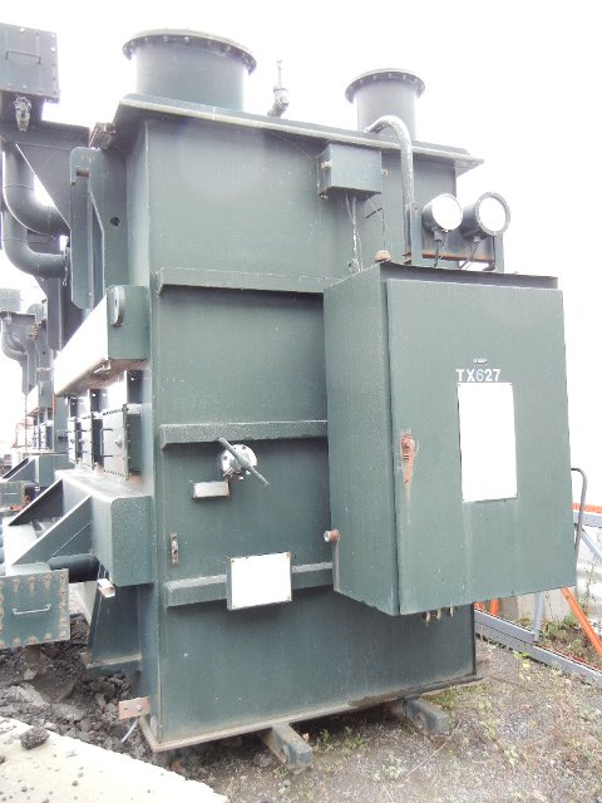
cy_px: 402
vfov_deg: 60.0
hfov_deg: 46.8
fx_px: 696
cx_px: 301
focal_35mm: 30
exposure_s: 1/30
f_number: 3.5
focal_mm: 5.4
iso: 246
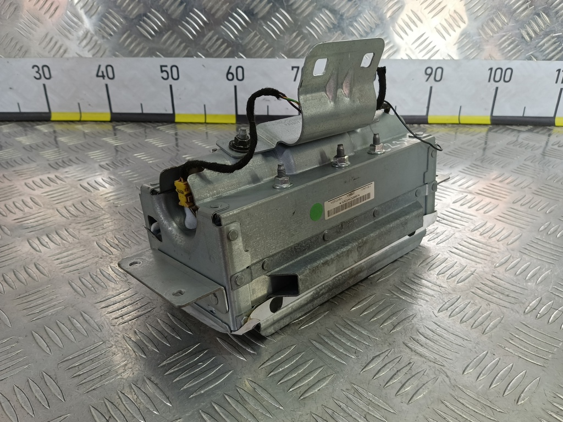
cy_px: 211
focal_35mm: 27
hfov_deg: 65.3
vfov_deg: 51.4
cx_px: 282
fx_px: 439
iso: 116
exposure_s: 1/100
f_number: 1.6
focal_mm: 4.11
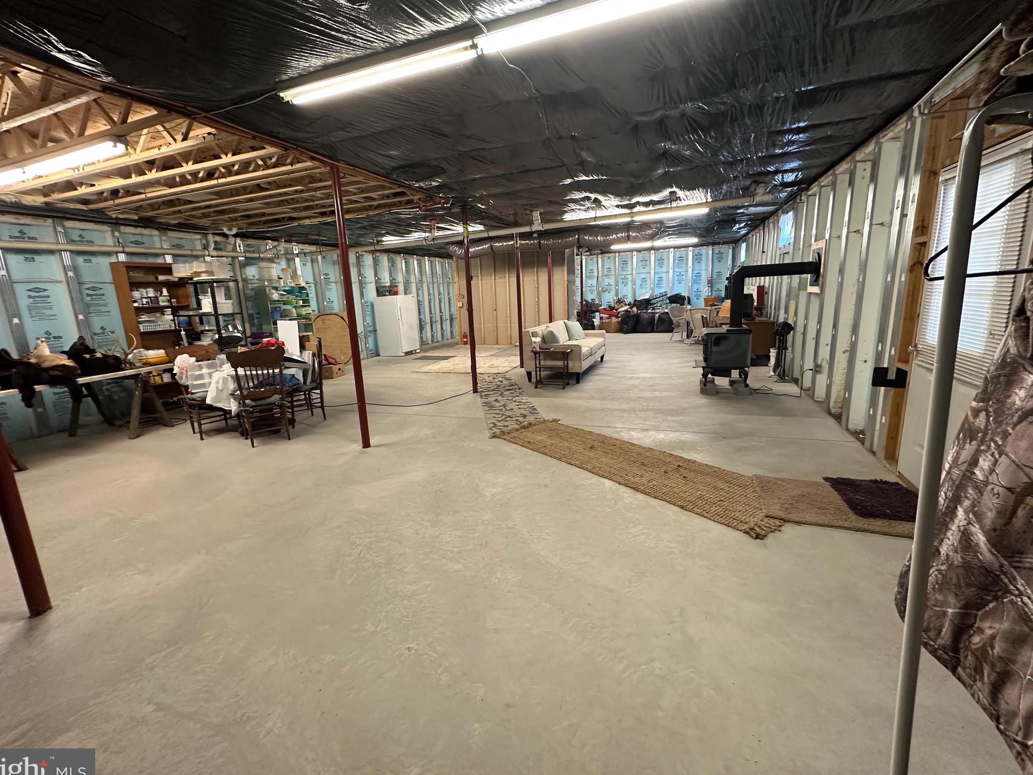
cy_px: 378
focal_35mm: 15
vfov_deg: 81.7
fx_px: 448
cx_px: 514
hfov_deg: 98.2
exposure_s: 1/60
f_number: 2.2
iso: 250
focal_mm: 2.22
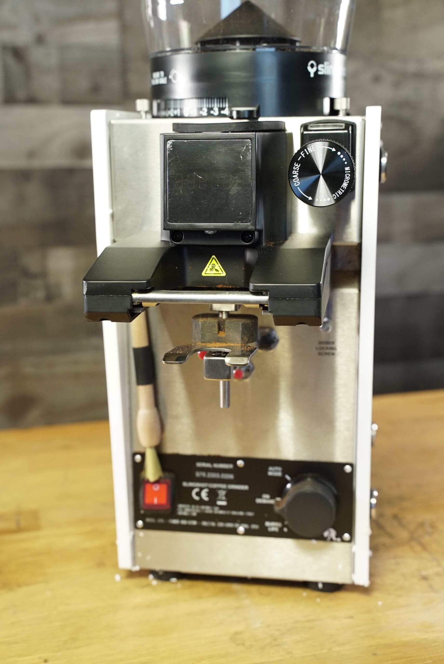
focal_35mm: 48
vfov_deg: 41.1
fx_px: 887
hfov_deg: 28.1
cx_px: 222
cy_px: 332
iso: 1600
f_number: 5.6
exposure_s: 1/125
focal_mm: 48
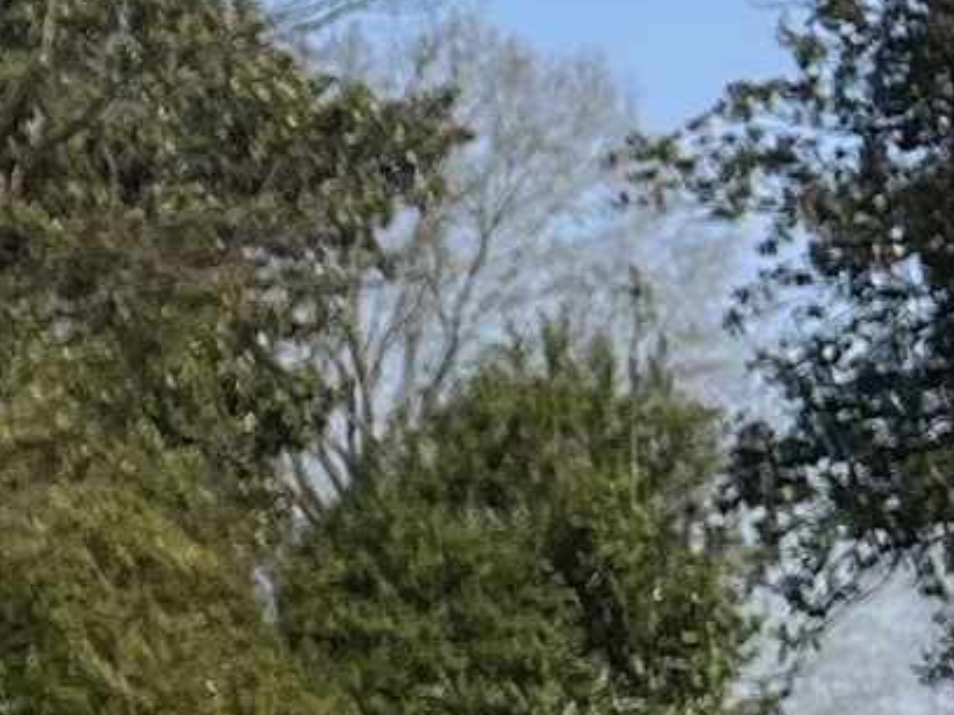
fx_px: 5402
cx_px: -2027
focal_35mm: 196
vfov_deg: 7.2
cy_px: 1594
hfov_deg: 8.3
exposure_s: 1/4444
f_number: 1.5
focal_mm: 5.7
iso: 50
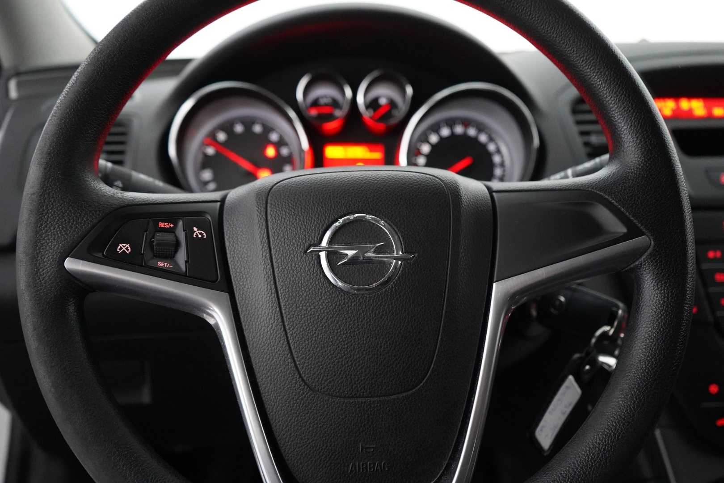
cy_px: 242
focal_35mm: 35
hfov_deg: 54.4
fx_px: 704
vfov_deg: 37.9
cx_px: 362
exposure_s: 1/80
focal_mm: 35
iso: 10000
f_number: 4
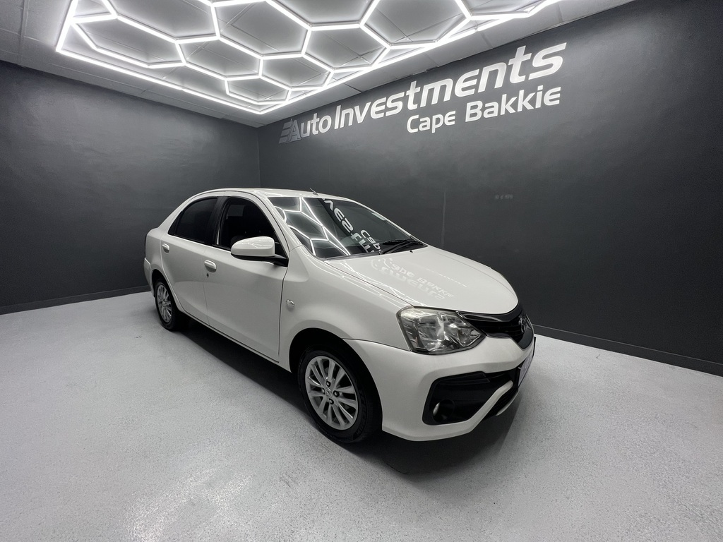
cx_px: 362
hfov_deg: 106.2
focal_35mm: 13
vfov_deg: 89.9
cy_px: 271
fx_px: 272
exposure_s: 1/100
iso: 80
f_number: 1.8
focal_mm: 1.57
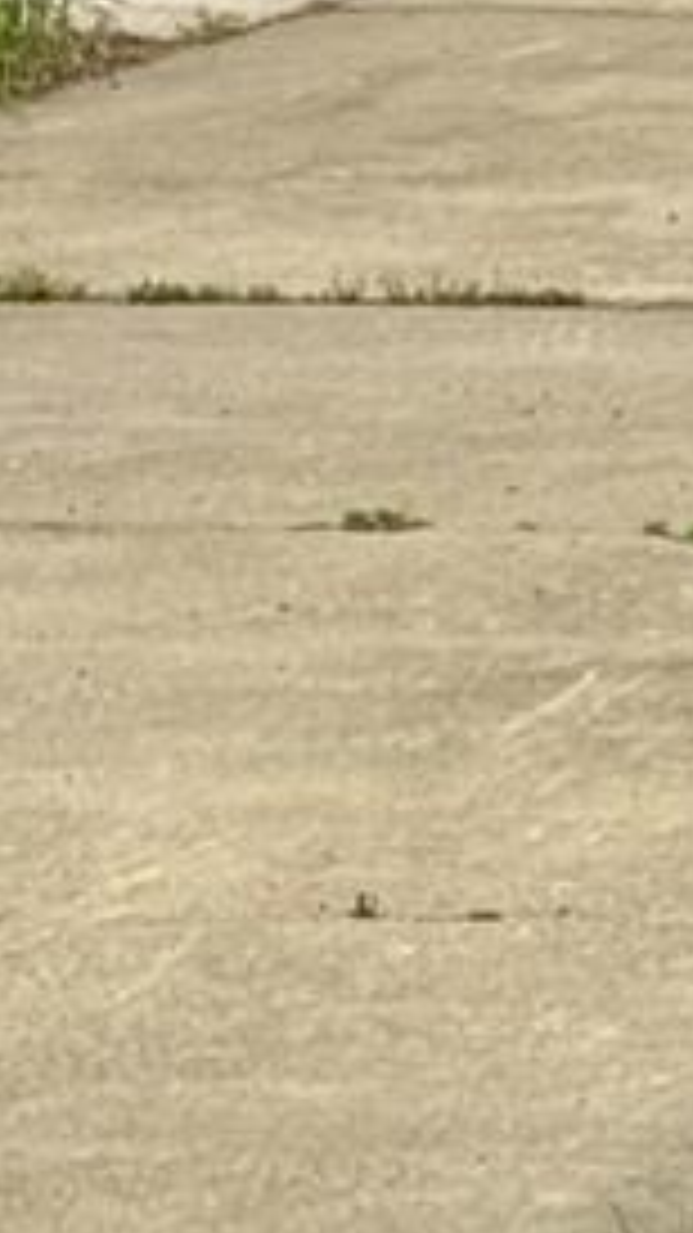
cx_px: 1771
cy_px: -783
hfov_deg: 4.1
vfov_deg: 7.4
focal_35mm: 286
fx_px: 9349
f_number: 1.78
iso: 80
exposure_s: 1/10526
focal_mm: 6.76
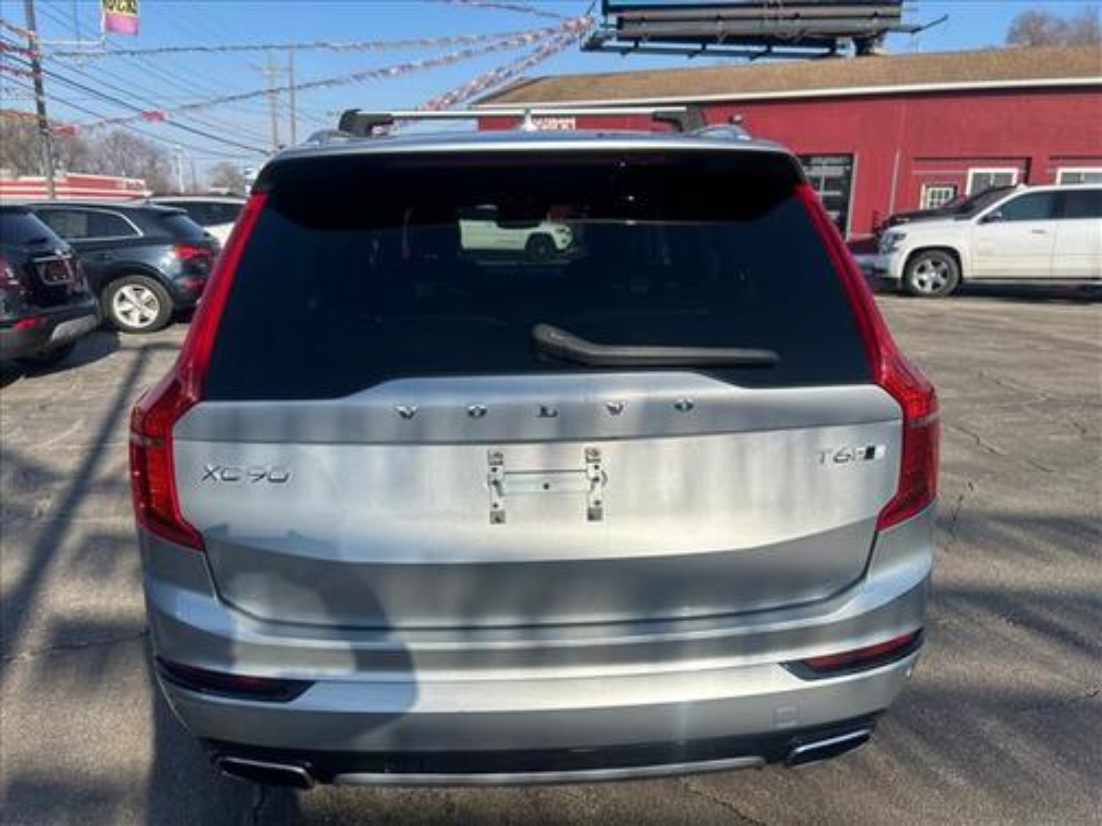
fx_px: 828
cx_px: 551
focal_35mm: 26
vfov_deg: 53.1
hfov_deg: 67.3
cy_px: 413
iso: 50
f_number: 1.5
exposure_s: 1/4274
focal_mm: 5.7
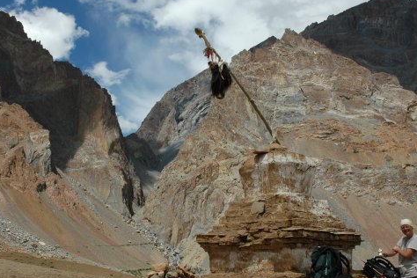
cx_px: 214
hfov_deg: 47.4
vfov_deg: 32.5
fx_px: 475
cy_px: 175
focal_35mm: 41
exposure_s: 1/400
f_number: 10
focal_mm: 18
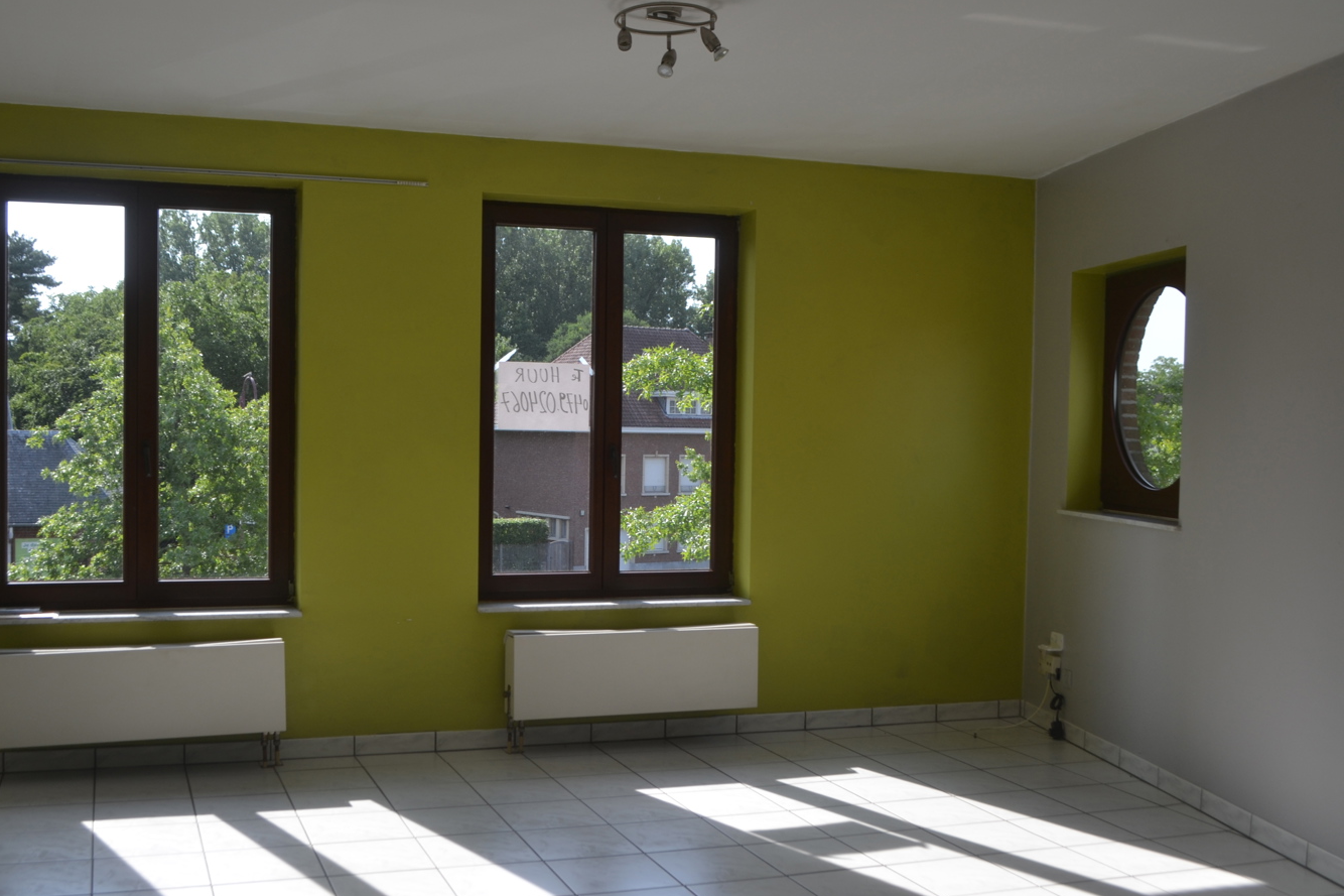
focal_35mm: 38
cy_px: 450
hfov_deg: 50.6
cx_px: 586
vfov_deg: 35.0
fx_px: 1418
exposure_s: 1/160
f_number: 6.3
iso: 100
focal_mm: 22
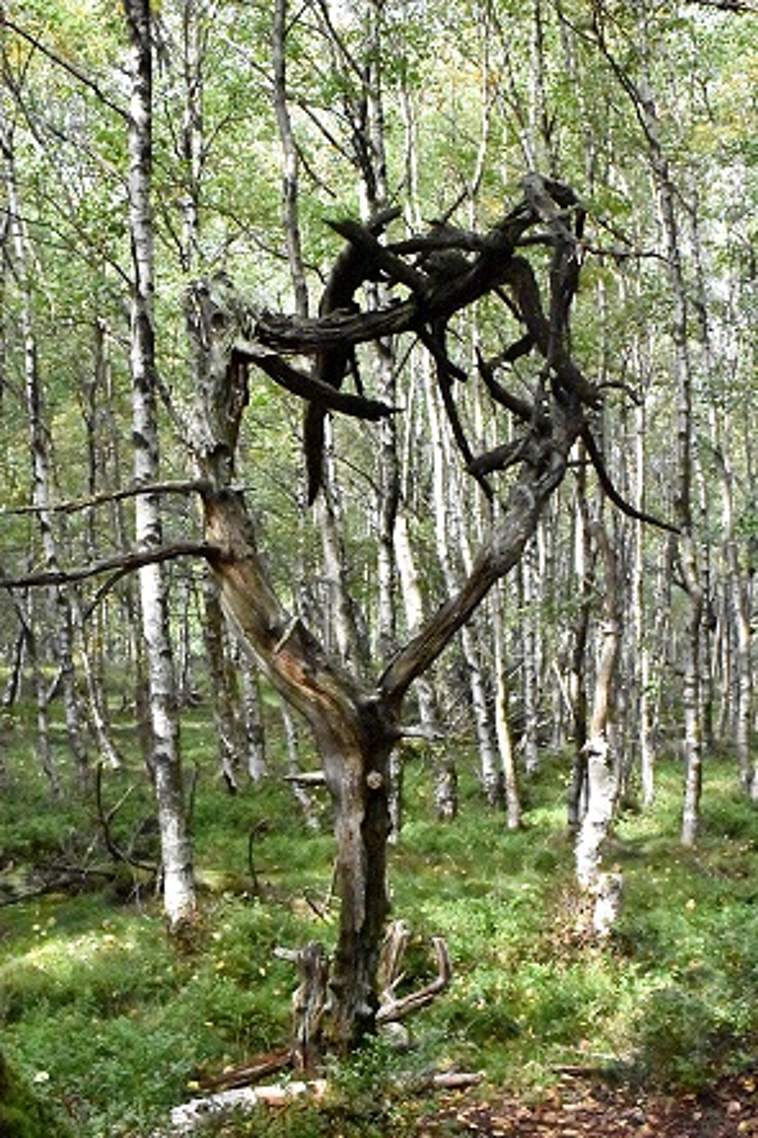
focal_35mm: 51
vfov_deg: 38.9
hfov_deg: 26.5
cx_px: 379
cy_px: 569
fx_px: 1612
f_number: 10
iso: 20000
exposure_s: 1/3200
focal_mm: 34
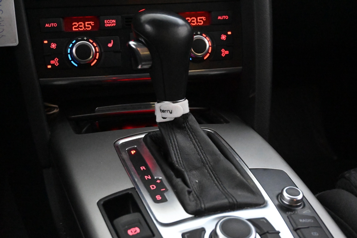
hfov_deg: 36.9
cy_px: 119
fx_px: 535
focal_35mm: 54
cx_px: 178
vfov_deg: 25.1
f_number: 5.3
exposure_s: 1/60
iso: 16000
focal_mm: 36
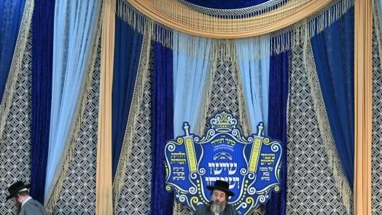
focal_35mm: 215
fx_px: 2178
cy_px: 232
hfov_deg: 10.0
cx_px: 233
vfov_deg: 5.6
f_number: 2.8
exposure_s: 1/320
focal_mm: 70
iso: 400
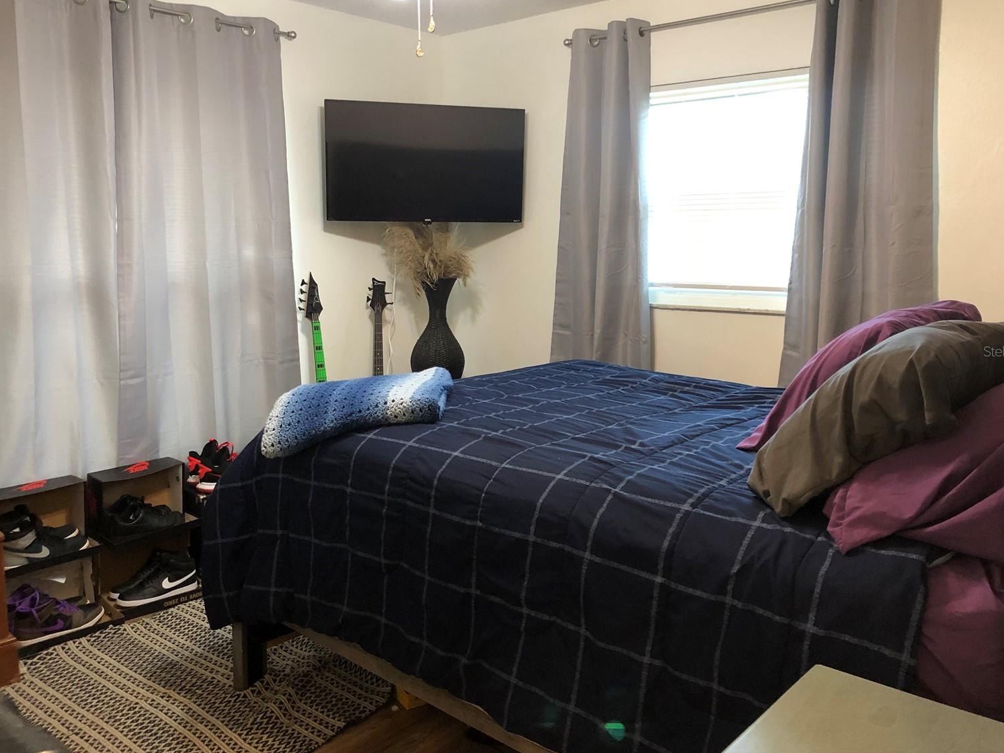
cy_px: 351
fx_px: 870
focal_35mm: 30
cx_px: 509
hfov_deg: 60.0
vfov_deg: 46.8
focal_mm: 3.99
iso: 80
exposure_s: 1/15
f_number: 1.8
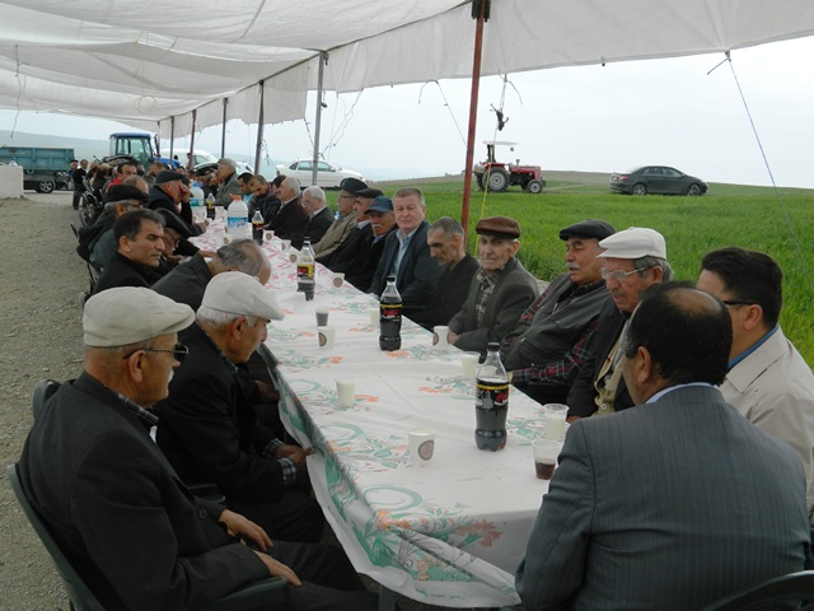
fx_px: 964
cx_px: 407
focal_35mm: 41
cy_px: 306
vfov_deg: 35.1
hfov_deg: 45.8
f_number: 3.5
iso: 80
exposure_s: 1/640
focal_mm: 7.3
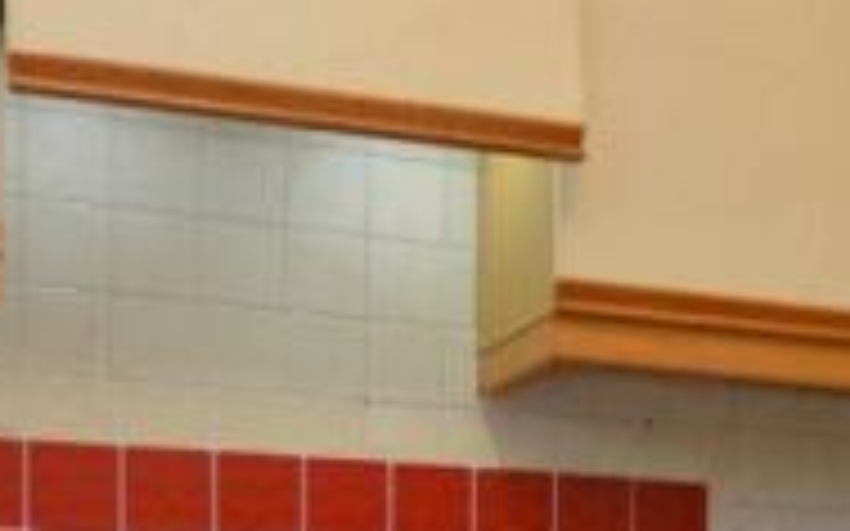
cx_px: 724
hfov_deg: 24.4
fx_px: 1922
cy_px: 803
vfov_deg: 14.6
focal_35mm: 83
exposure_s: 1/60
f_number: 4
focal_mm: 10
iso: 640
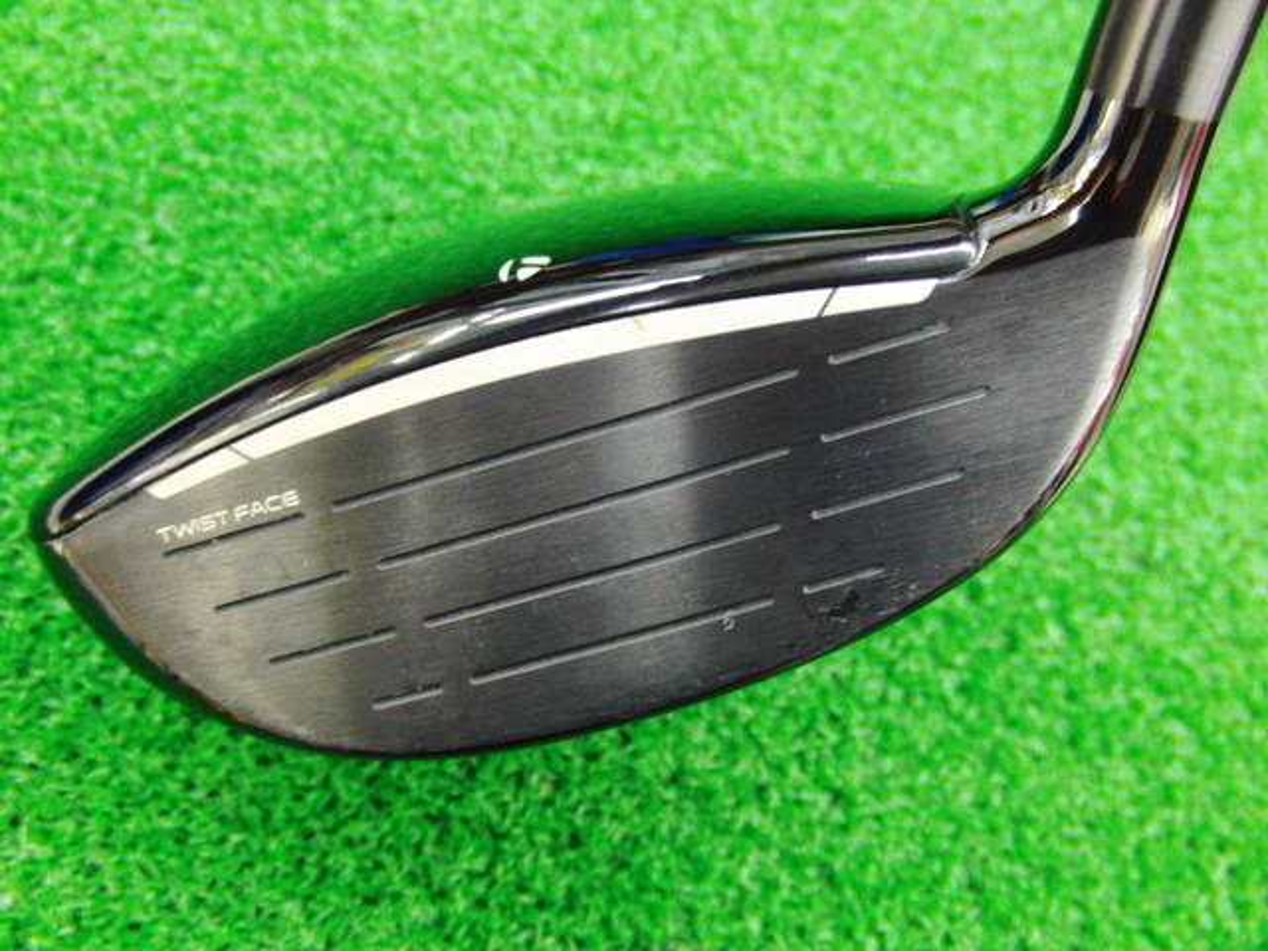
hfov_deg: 50.1
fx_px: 1355
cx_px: 634
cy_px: 476
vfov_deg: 38.7
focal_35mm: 37
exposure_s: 1/13
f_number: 3.6
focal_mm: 6.42
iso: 400
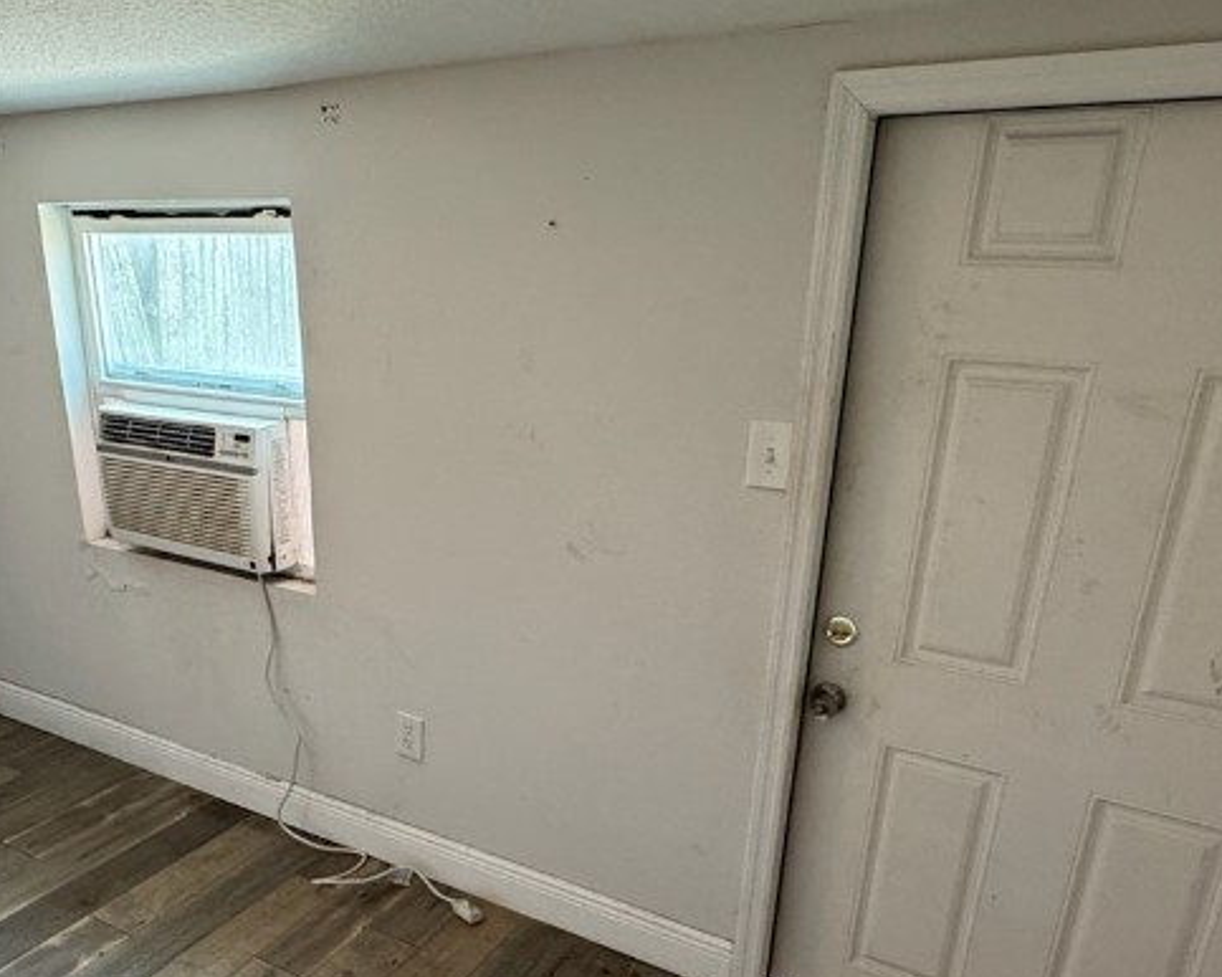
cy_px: 625
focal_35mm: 29
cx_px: 435
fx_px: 1048
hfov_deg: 59.4
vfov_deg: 49.3
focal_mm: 2.22
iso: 320
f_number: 2.2
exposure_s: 1/60
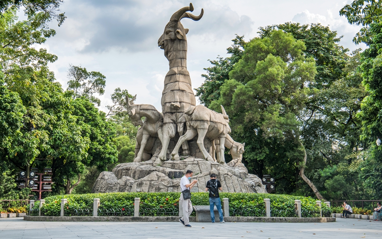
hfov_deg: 34.0
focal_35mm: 60
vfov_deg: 21.6
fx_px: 625
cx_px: 176
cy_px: 98
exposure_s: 1/100
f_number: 13
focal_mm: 46
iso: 200
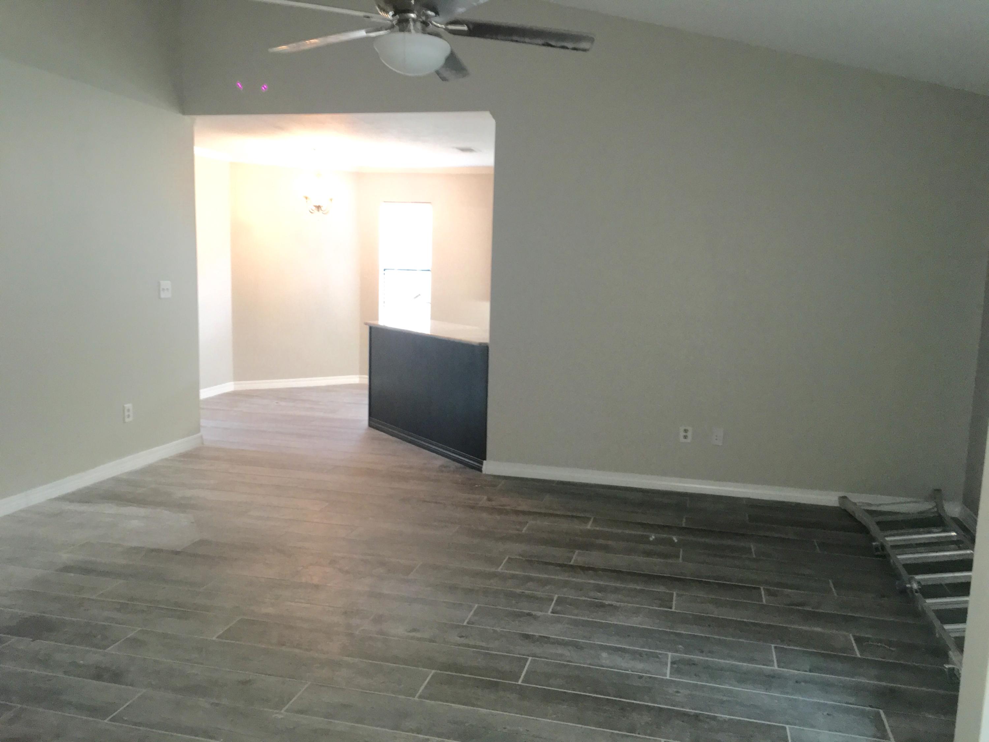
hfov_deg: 61.7
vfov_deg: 48.2
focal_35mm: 29
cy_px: 371
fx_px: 829
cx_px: 494
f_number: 2.2
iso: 200
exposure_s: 1/16
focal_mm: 4.15
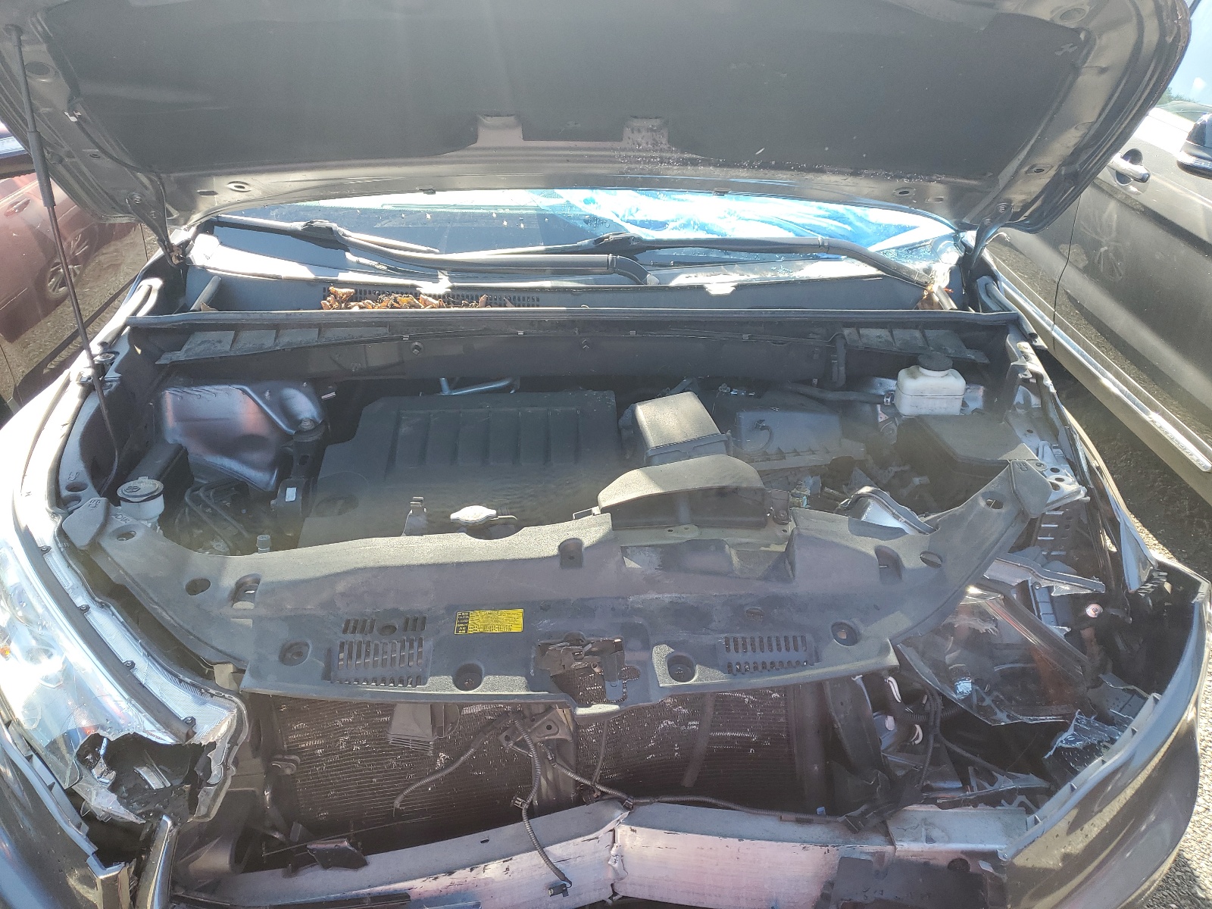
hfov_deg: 67.3
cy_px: 454
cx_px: 606
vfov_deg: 53.1
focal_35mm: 26
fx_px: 910
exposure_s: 1/303
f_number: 1.5
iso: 50
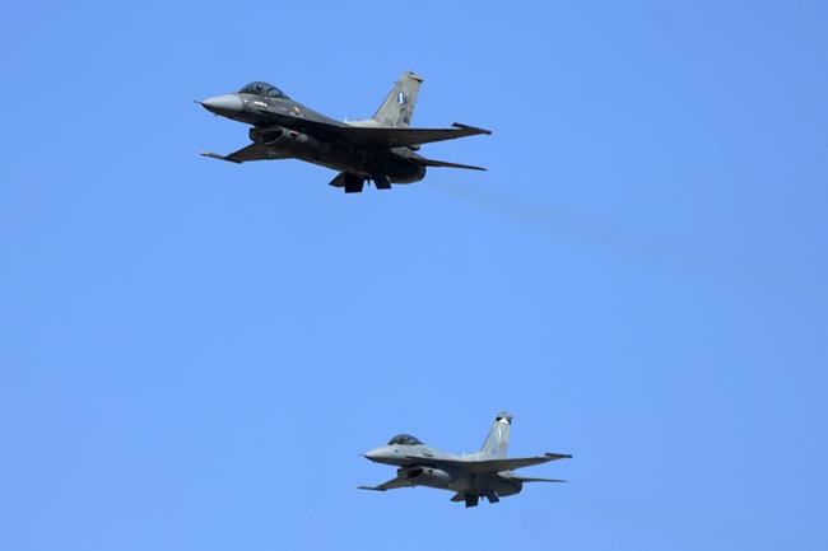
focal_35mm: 400
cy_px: 276
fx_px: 9197
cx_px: 414
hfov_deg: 5.2
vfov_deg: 3.4
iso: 100
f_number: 5.6
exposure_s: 1/2000
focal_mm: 400
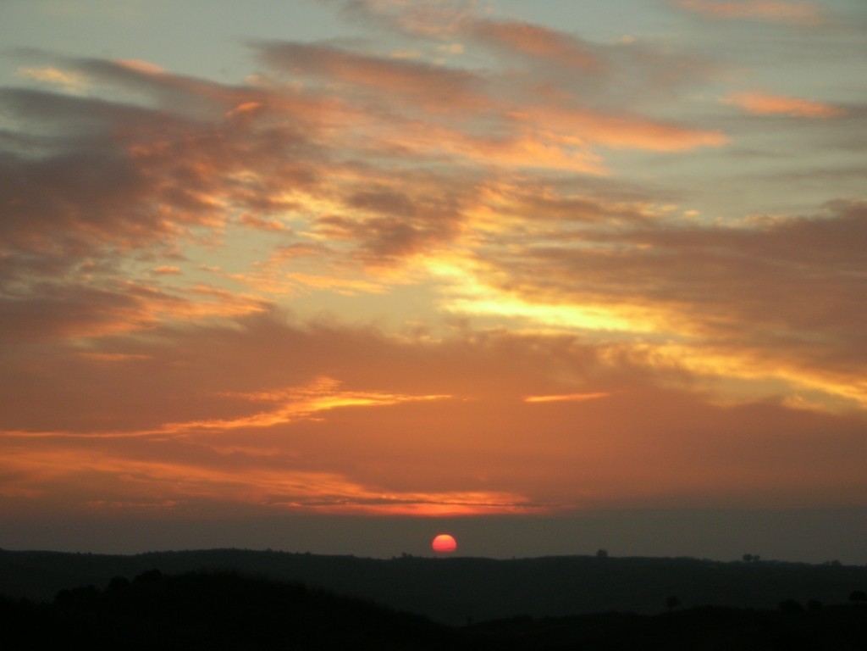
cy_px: 326
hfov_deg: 18.7
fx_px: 2630
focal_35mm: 105
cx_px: 434
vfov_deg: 14.1
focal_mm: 17.4
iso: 50
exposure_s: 1/88.4
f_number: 5.4
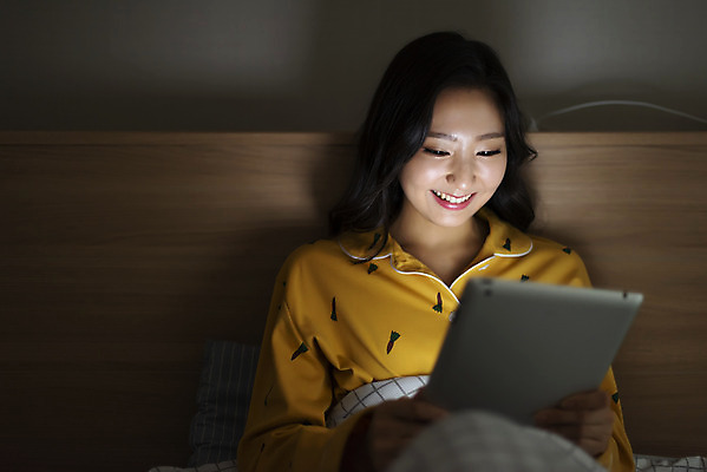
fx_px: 982
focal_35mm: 50
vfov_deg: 27.0
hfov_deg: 39.6
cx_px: 354
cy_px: 236
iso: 1000
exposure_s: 1/125
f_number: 1.4
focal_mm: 50
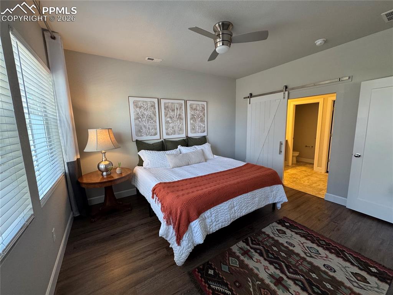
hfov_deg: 102.1
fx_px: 159
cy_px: 148
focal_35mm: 14
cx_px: 196
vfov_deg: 85.6
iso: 250
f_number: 2.2
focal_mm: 2.22
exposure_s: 1/120
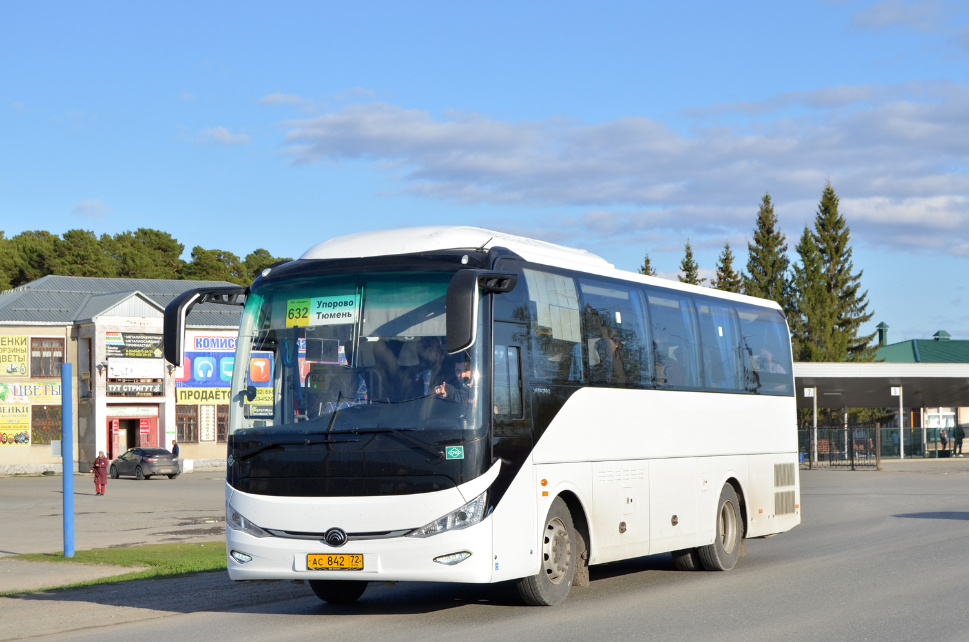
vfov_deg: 23.7
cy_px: 321
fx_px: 1531
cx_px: 484
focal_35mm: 57
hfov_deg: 35.1
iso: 200
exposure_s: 1/800
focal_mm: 38
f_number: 6.3
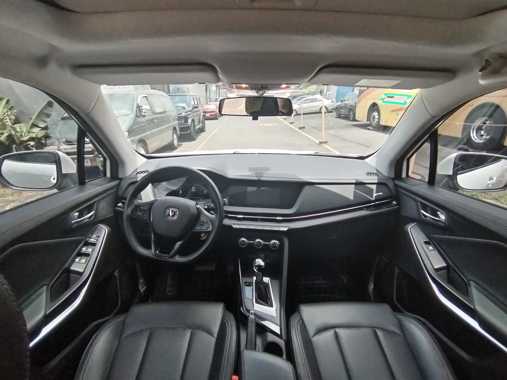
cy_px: 195
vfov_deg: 74.7
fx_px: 249
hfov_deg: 91.0
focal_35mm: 17
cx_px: 257
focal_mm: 1.42
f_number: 2.2
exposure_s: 1/130
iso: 100
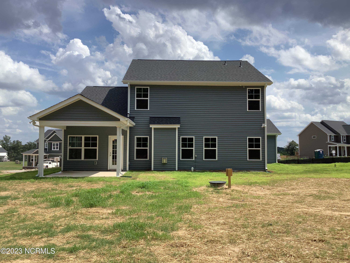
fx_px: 313
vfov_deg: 45.4
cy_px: 132
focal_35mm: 31
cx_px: 175
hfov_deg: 58.4
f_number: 2.4
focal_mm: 3.3
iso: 25
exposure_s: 1/1812
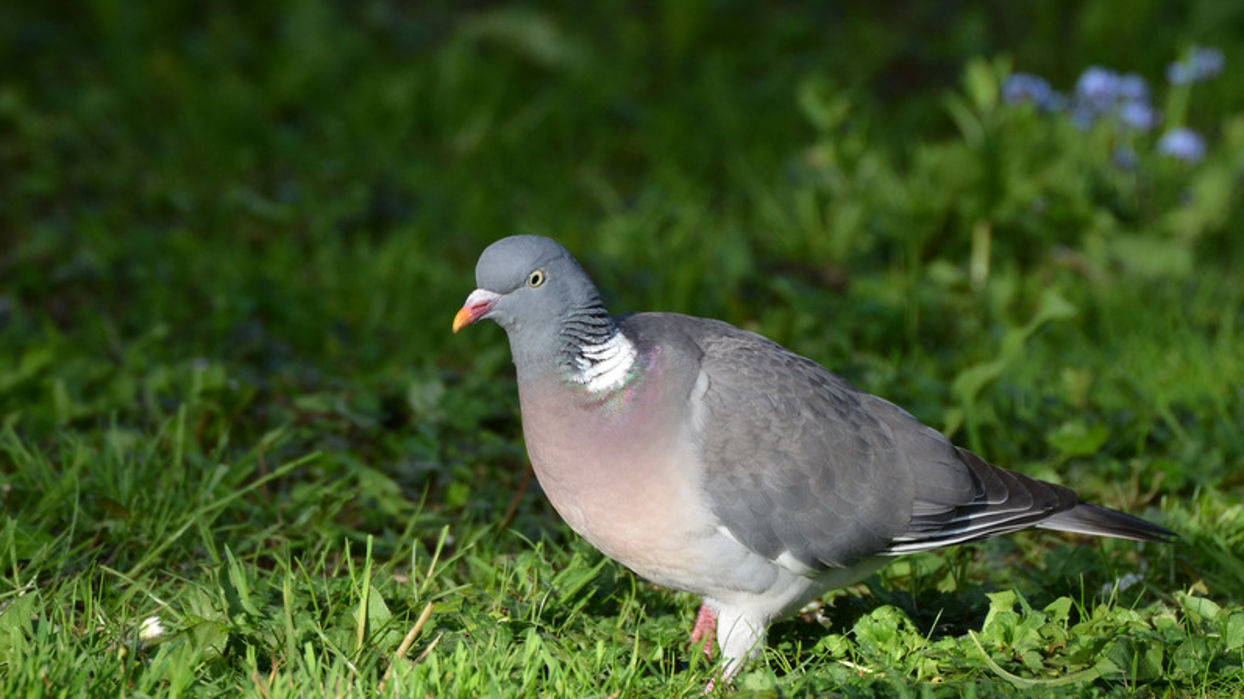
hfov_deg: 4.6
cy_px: 385
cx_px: 621
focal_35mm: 473
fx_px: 15600
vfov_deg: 2.6
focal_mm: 300
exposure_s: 1/500
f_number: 7.1
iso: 640
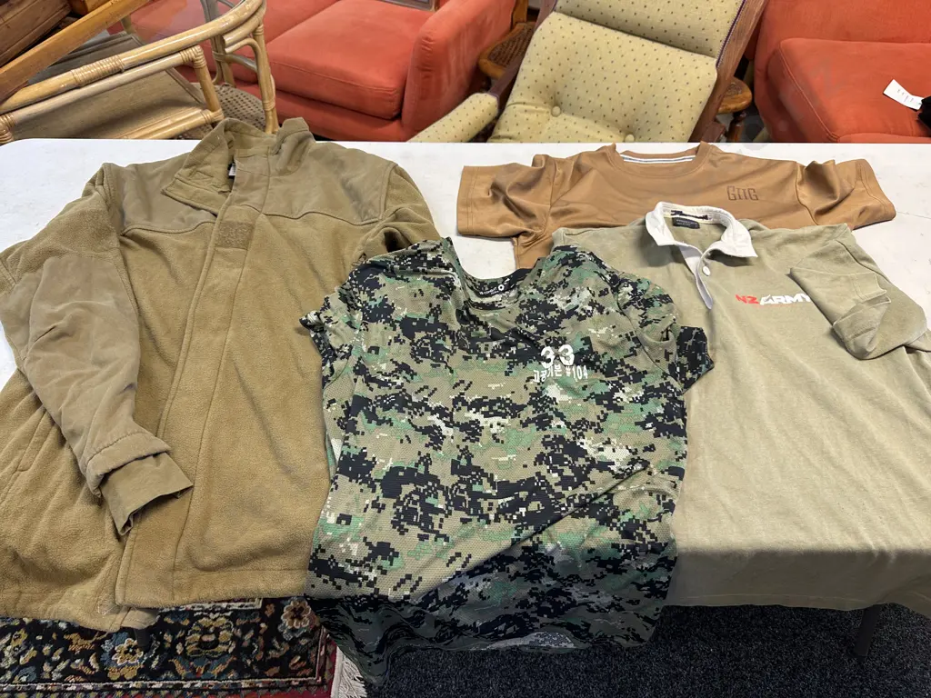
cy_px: 349
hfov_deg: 71.6
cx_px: 466
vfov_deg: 56.8
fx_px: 645
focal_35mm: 24
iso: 160
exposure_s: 1/50
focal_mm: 6.86
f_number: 1.78
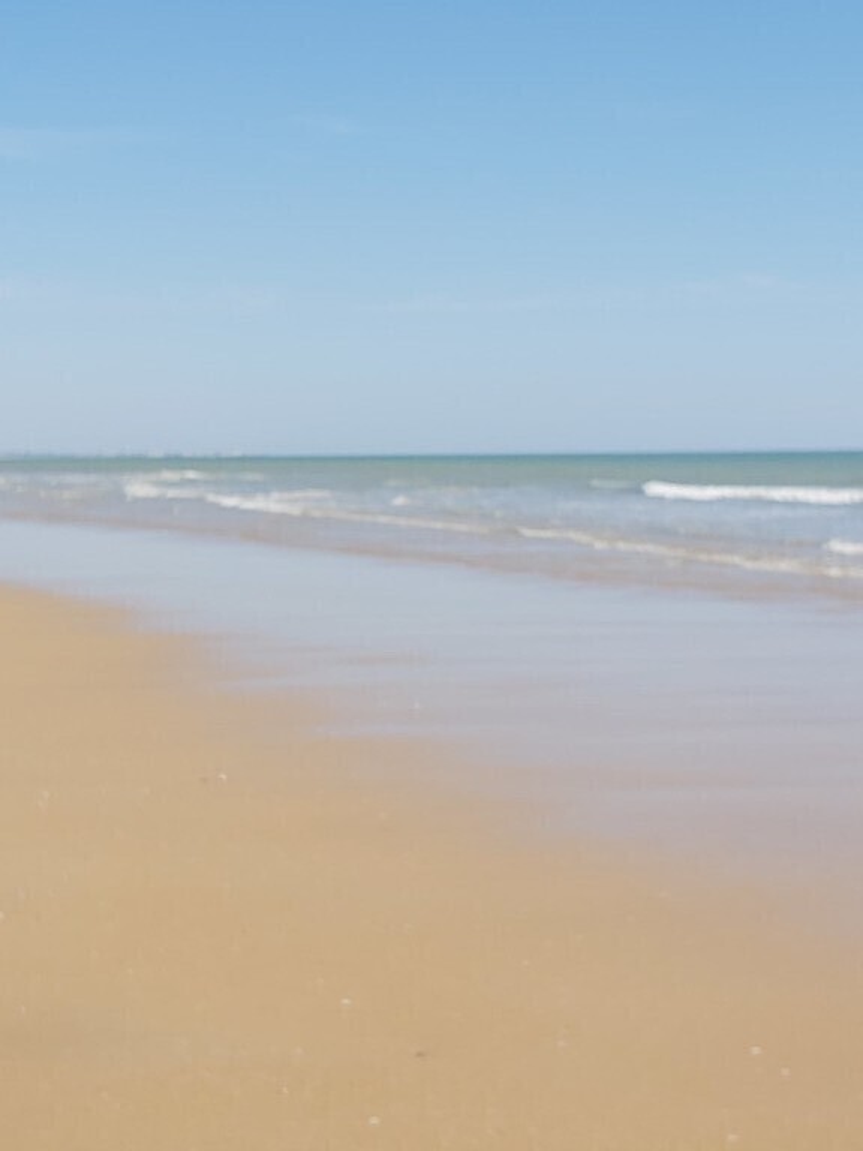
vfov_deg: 67.3
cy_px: 576
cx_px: 432
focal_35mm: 26
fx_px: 864
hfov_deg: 53.1
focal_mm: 3.92
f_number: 1.7
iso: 64
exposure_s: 1/2519
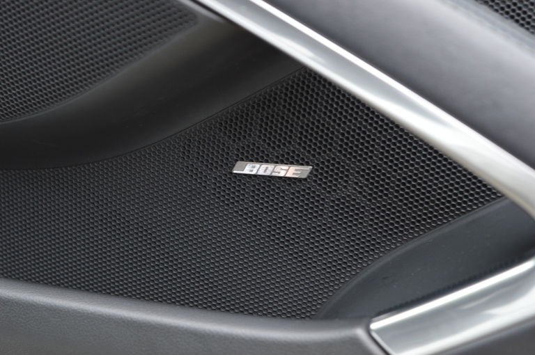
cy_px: 178
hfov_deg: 26.0
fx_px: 1158
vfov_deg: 17.4
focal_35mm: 78
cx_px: 268
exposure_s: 1/15
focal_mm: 52
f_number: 5.6
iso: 640
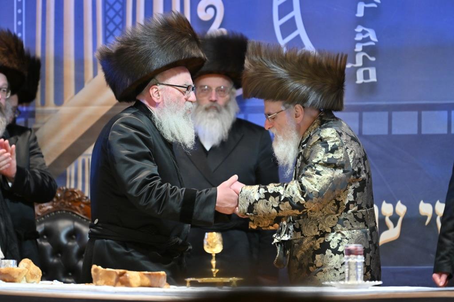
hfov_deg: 6.9
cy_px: 151
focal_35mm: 300
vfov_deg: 4.6
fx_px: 3782
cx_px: 227
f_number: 2.8
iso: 640
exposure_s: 1/160
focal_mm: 200
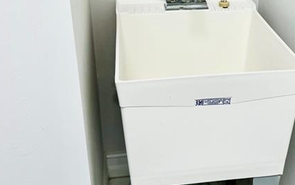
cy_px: 64
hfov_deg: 39.8
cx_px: 194
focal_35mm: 50
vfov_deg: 25.8
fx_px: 402
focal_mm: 5.7
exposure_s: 1/120
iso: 64
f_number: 1.5
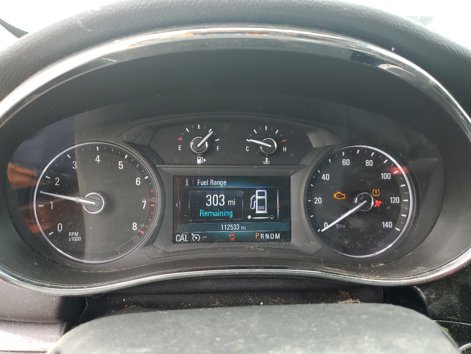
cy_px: 177
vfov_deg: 53.1
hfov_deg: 67.3
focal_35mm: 26
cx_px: 236
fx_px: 354
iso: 50
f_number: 1.5
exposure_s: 1/120
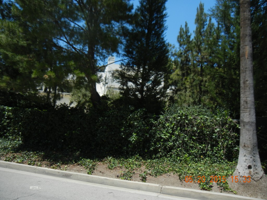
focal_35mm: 30
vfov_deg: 46.8
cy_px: 100
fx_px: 231
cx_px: 134
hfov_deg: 60.0
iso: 160
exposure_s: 1/349
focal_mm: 5.4
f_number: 7
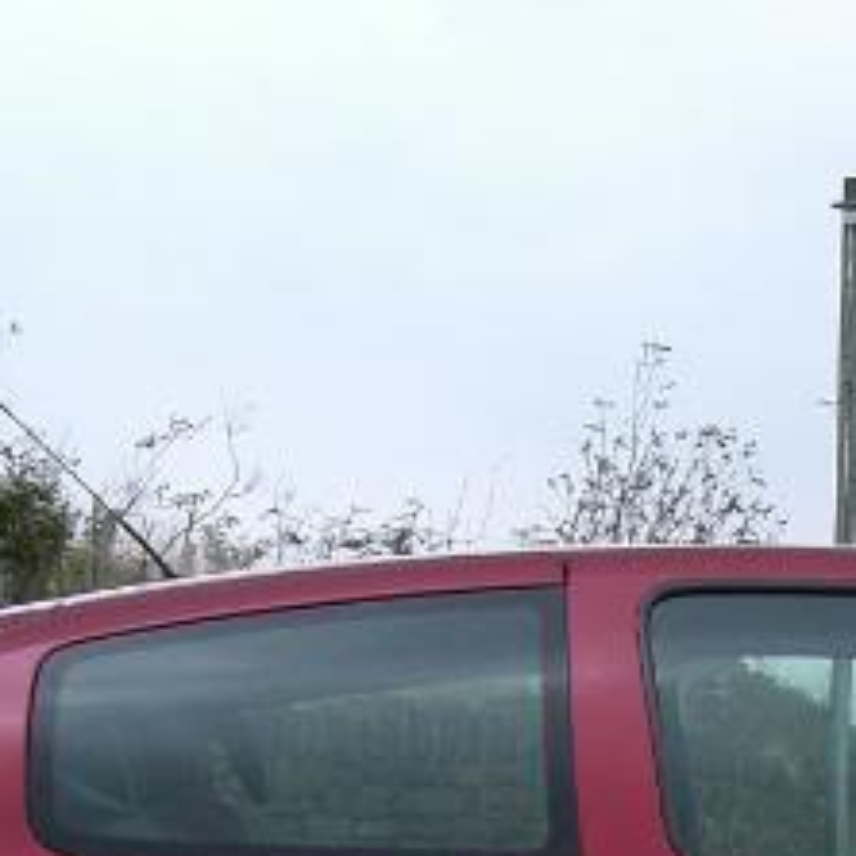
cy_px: 1080
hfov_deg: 14.2
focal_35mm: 121
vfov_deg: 13.9
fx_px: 3385
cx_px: 825
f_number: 2.7
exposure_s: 1/250
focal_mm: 6.2
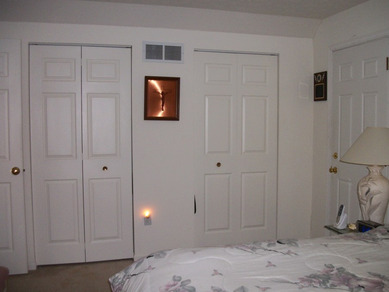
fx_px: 405
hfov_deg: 51.3
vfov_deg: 39.7
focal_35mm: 36
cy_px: 153
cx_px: 213
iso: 160
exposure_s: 1/30
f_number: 2.9
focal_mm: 5.7
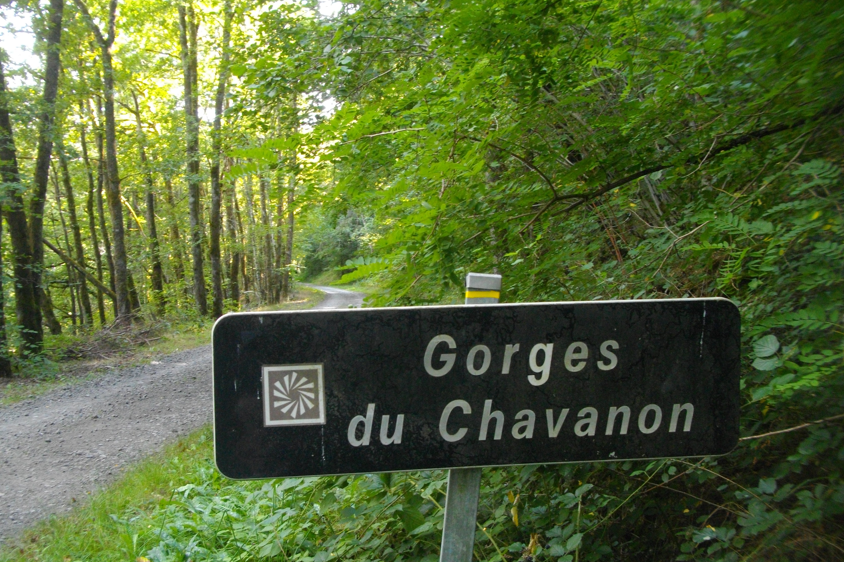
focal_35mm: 35
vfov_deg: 37.8
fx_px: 820
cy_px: 319
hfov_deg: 54.4
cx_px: 390
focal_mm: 5.7
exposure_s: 1/50
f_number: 2.9
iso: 200
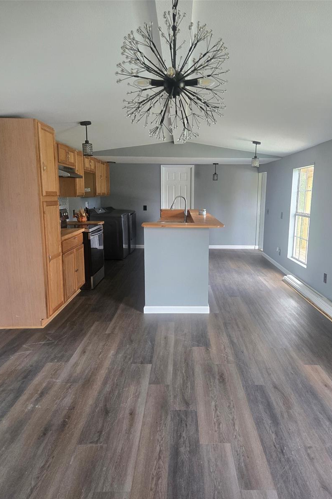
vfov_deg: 73.8
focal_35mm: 24
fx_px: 332
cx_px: 178
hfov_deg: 53.1
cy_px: 250
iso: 250
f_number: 1.8
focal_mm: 5.4
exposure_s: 1/120
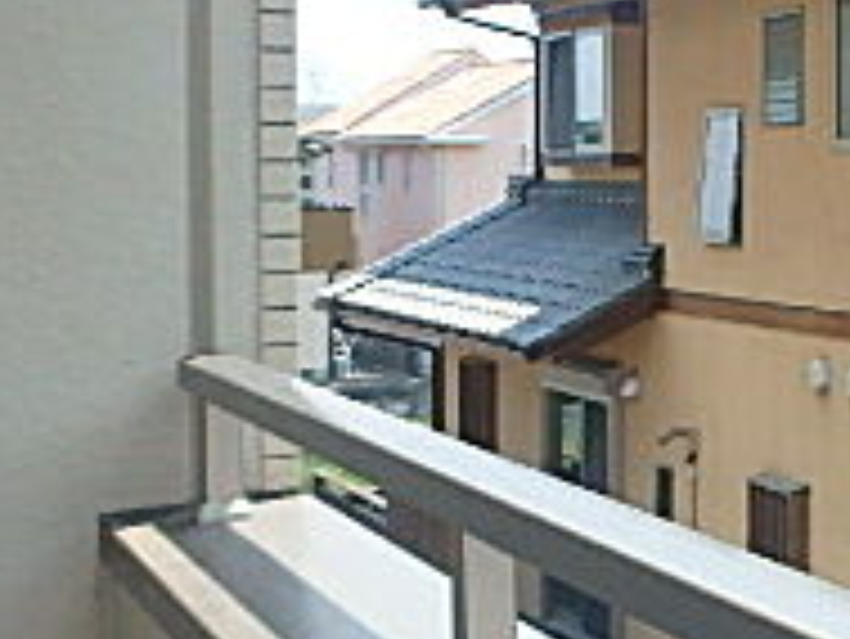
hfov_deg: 21.0
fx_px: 1745
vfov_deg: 20.7
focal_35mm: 71
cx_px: 1426
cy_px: 252
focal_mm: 3.7
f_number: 3.5
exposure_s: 1/500
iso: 125
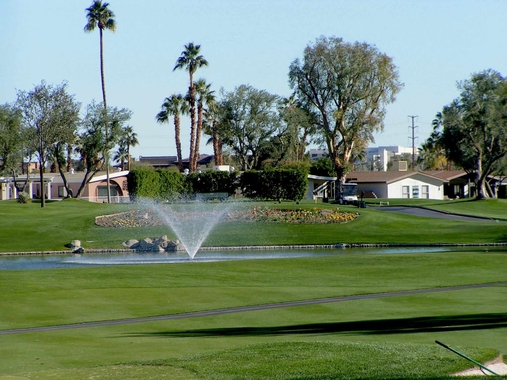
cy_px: 190
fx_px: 3457
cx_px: 254
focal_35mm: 236
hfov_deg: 8.4
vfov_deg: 6.3
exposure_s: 1/400
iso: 50
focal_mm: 36.1
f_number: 5
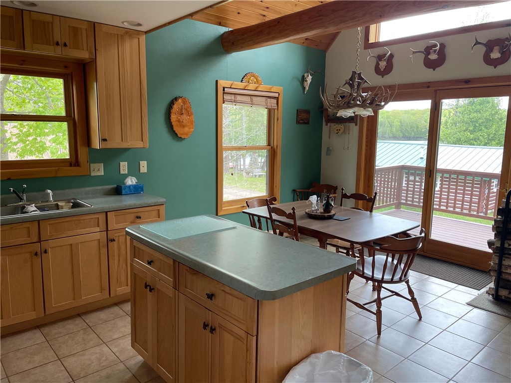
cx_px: 256
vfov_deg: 53.1
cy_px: 192
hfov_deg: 67.3
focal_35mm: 26
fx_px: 384
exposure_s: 1/105
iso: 125
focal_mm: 4.2
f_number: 1.6
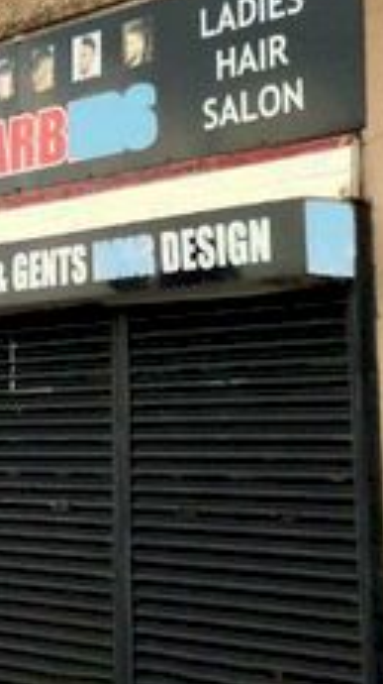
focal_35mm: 103
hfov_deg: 11.5
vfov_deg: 20.5
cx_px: -104
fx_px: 1864
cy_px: 120
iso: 25
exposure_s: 1/769
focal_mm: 3.3
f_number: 2.4
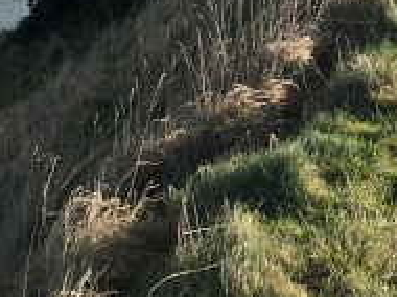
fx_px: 1191
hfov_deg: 18.8
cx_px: 305
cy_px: -132
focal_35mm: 104
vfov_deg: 13.5
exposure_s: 1/864
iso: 25
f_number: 2.2
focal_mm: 4.15
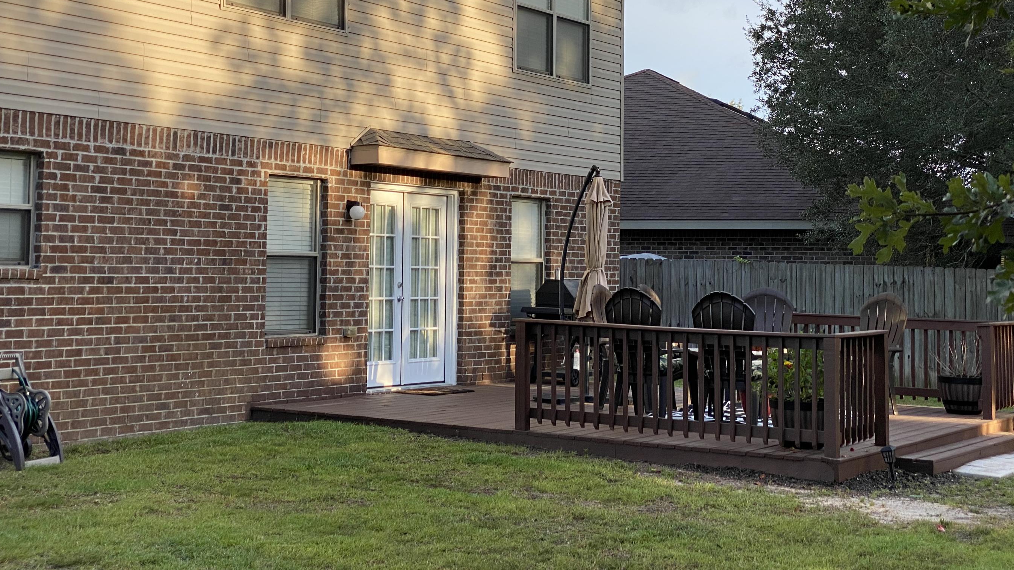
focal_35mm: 63
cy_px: 166
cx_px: 534
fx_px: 1694
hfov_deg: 33.3
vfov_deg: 19.0
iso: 20
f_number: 2
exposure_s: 1/475
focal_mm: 6
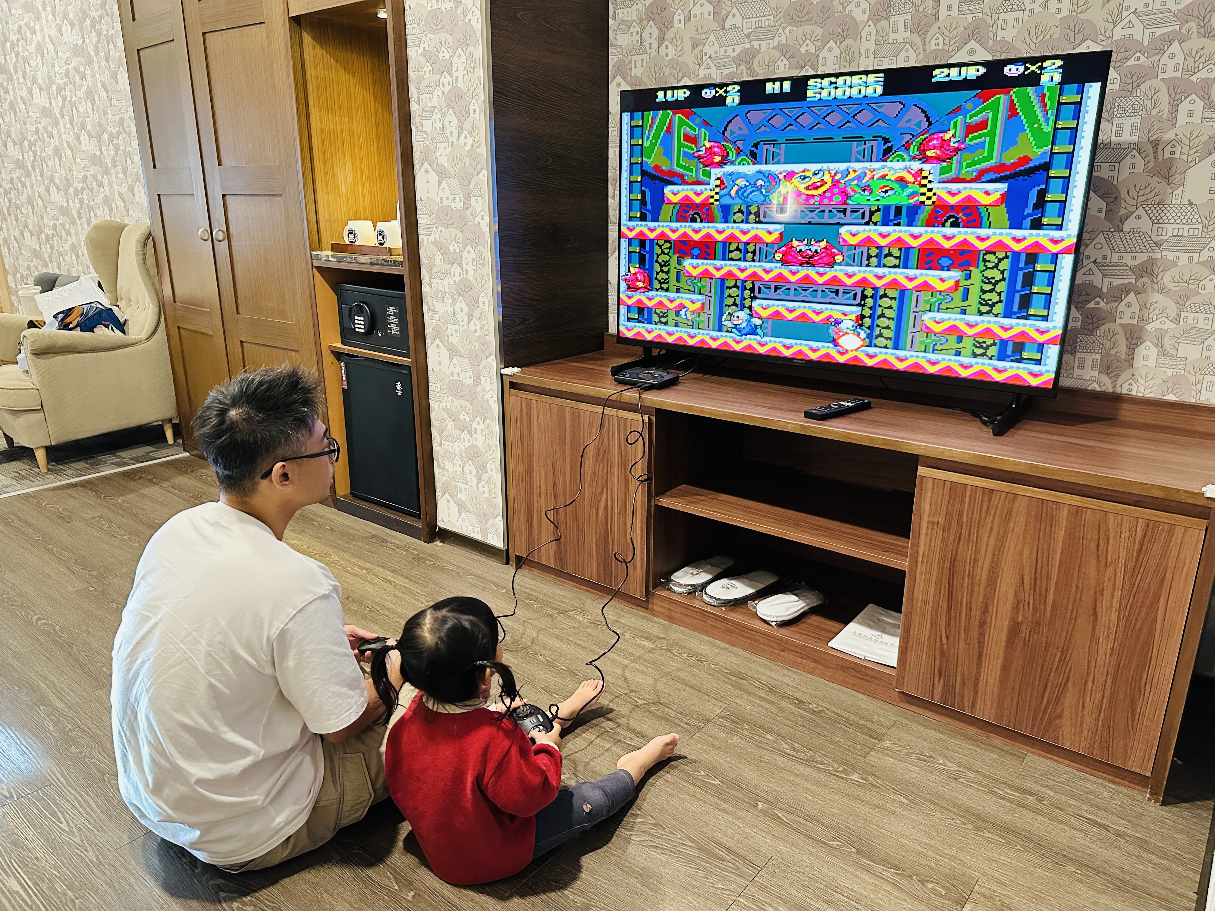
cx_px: 608
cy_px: 456
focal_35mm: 24
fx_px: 842
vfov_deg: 56.8
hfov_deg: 71.6
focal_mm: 6.86
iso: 640
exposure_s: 1/60
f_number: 1.78
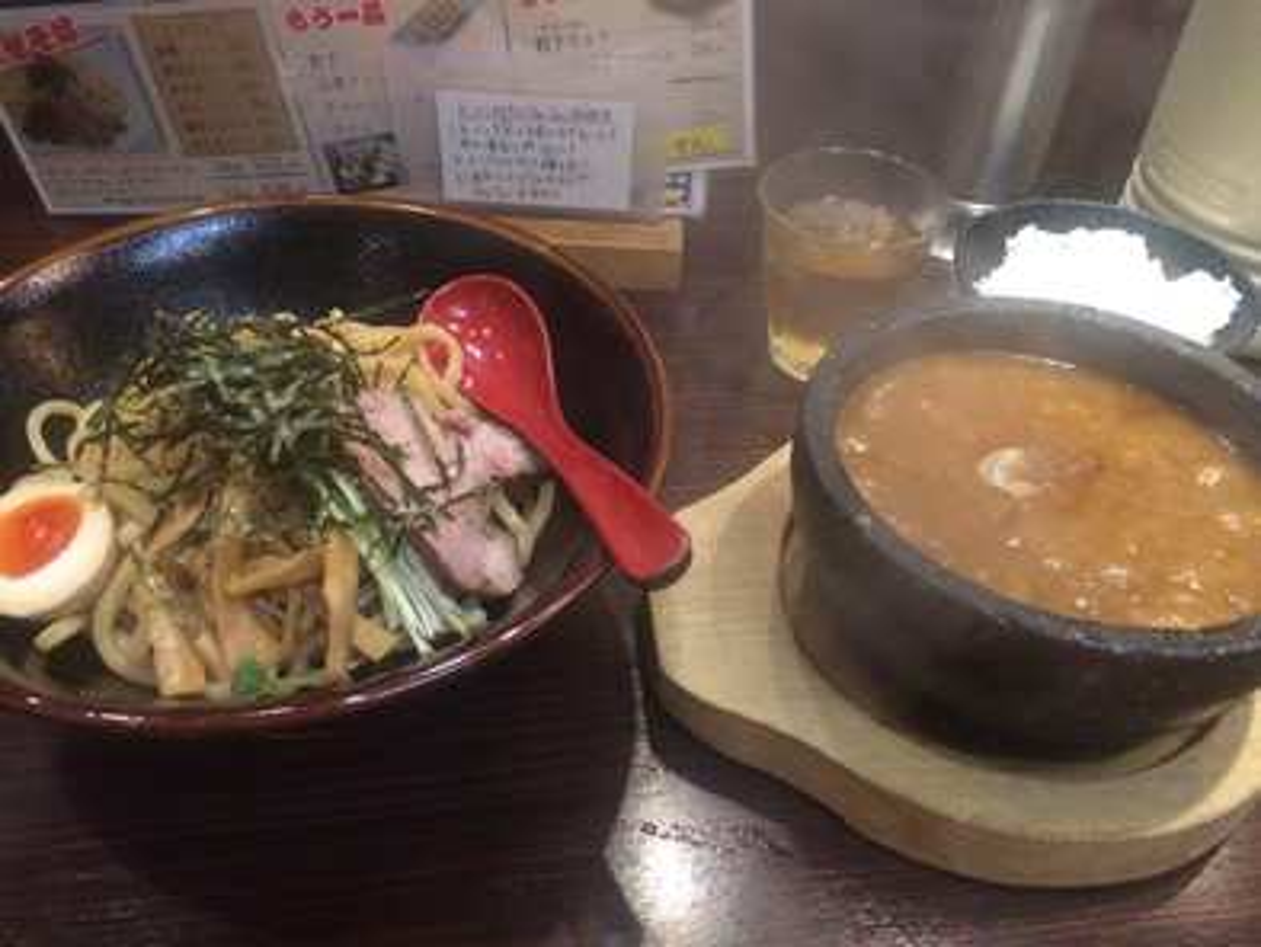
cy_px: 474
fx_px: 1057
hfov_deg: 61.6
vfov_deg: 48.3
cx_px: 630
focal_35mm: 29
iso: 400
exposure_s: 1/15
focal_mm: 4.15
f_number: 2.2
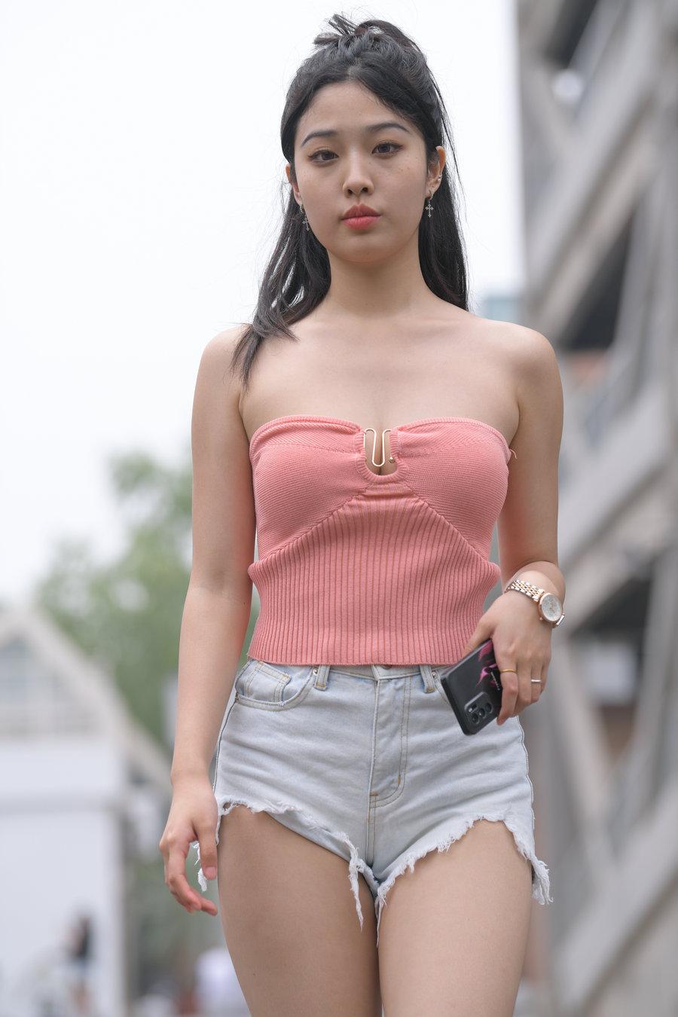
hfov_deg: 10.2
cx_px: 339
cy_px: 508
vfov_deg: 15.2
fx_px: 3813
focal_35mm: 135
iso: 200
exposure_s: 1/1000
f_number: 4
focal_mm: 135
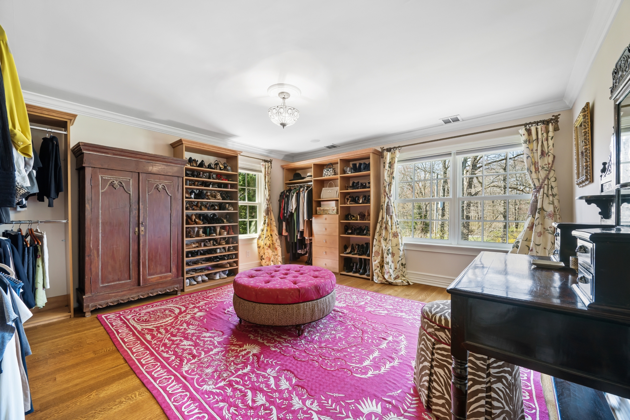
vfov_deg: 81.2
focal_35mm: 14
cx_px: 315
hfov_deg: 104.3
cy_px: 210
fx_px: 245
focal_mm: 14
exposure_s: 1.3
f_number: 9
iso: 400
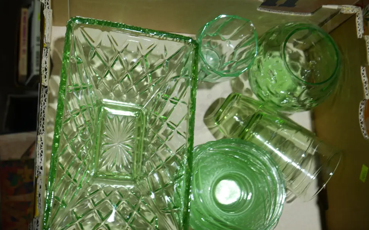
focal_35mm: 43
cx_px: 184
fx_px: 432
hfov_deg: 46.2
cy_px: 131
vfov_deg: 29.8
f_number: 4.5
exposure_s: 1/60
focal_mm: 20
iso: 200
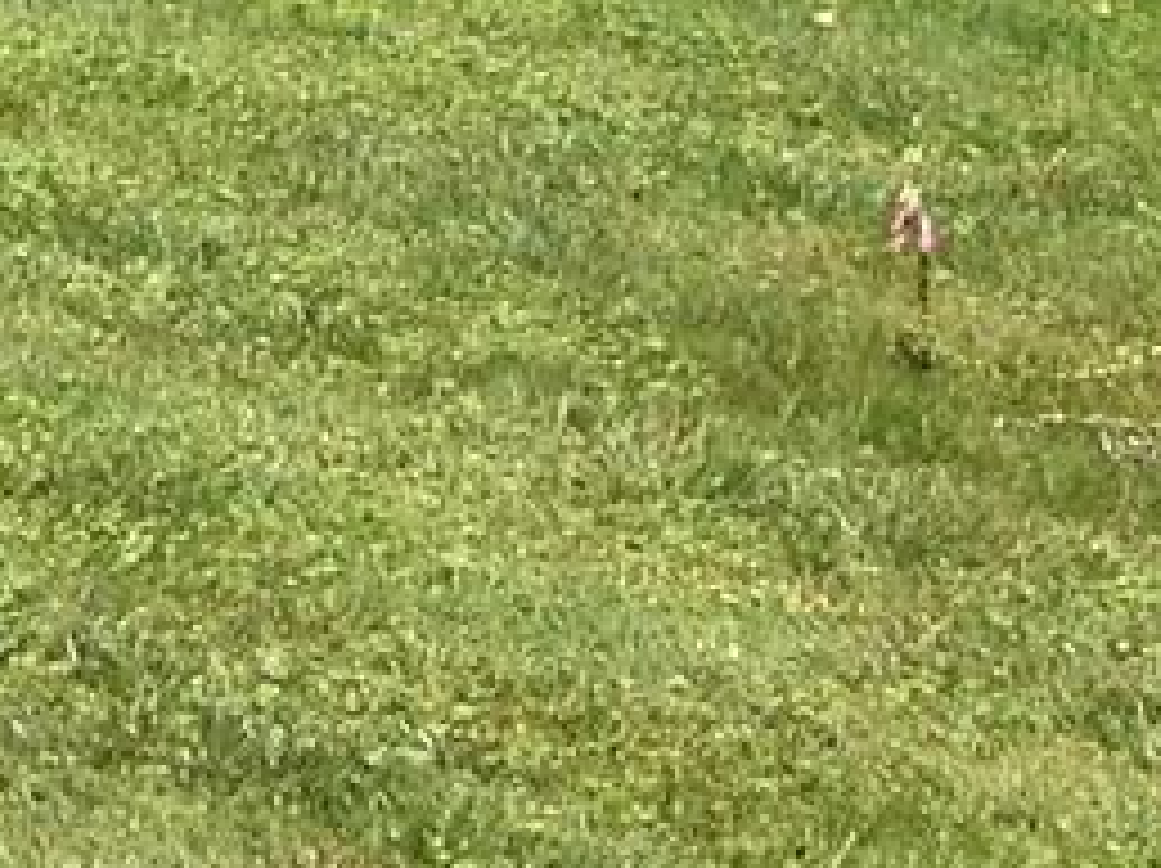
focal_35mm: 278
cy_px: -1691
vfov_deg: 5.1
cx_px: -2606
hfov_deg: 6.4
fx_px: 9315
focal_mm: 4.28
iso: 64
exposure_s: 1/905
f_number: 2.4
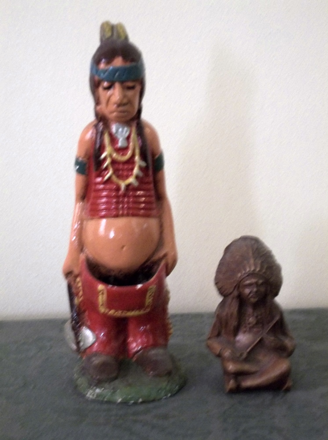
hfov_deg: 19.8
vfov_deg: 26.4
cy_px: 220
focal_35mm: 74
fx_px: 937
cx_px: 164
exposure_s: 1/8
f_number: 3.9
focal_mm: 13.2
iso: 400
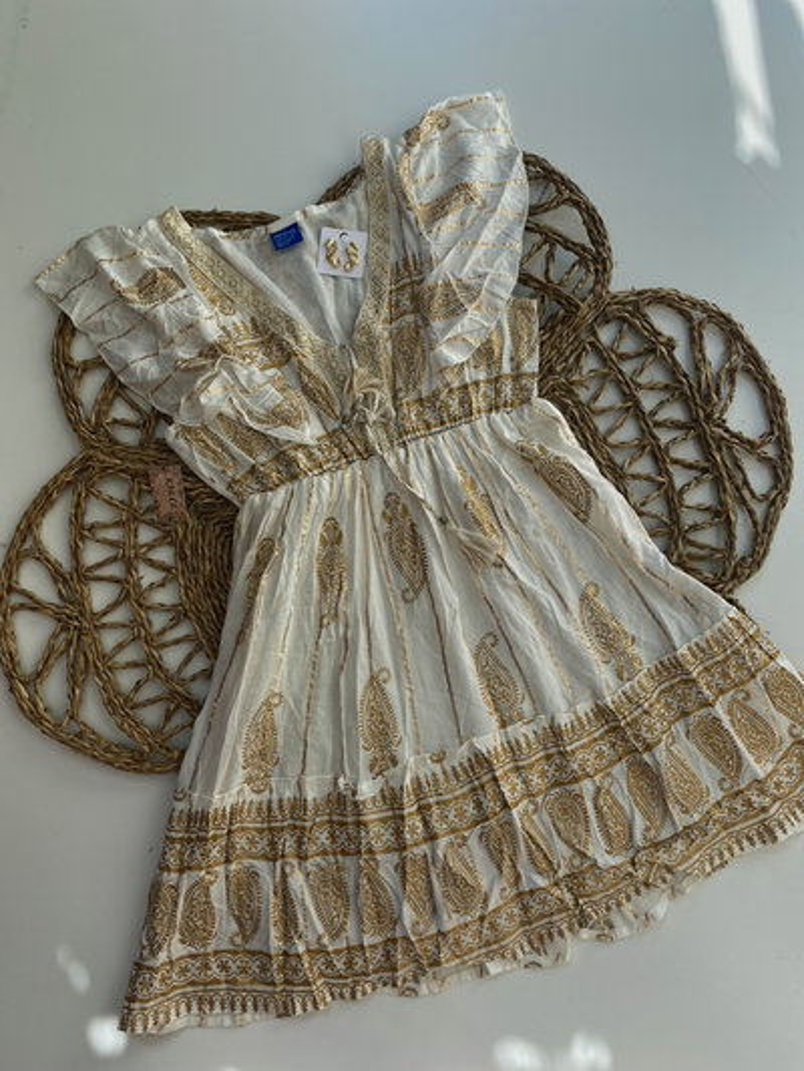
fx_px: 805
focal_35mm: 26
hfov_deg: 53.1
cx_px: 402
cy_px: 536
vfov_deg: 67.3
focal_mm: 4.25
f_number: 1.8
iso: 32
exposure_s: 1/711
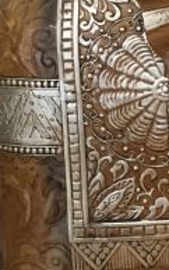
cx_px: 425
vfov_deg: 18.6
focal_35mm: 111
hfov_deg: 10.1
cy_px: 59
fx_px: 819
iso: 160
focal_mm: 4.15
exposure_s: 1/33
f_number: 2.2
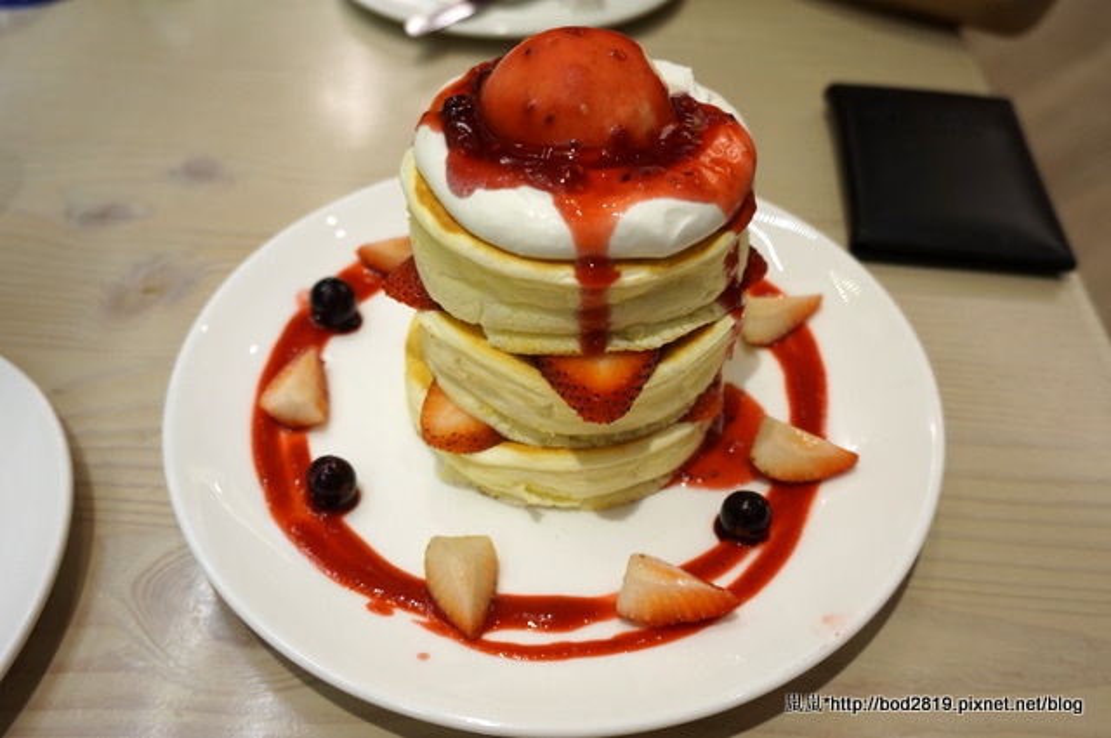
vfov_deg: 43.5
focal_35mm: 30
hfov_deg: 62.0
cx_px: 556
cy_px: 369
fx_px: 925
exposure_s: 1/60
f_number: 4
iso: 400
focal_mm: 20
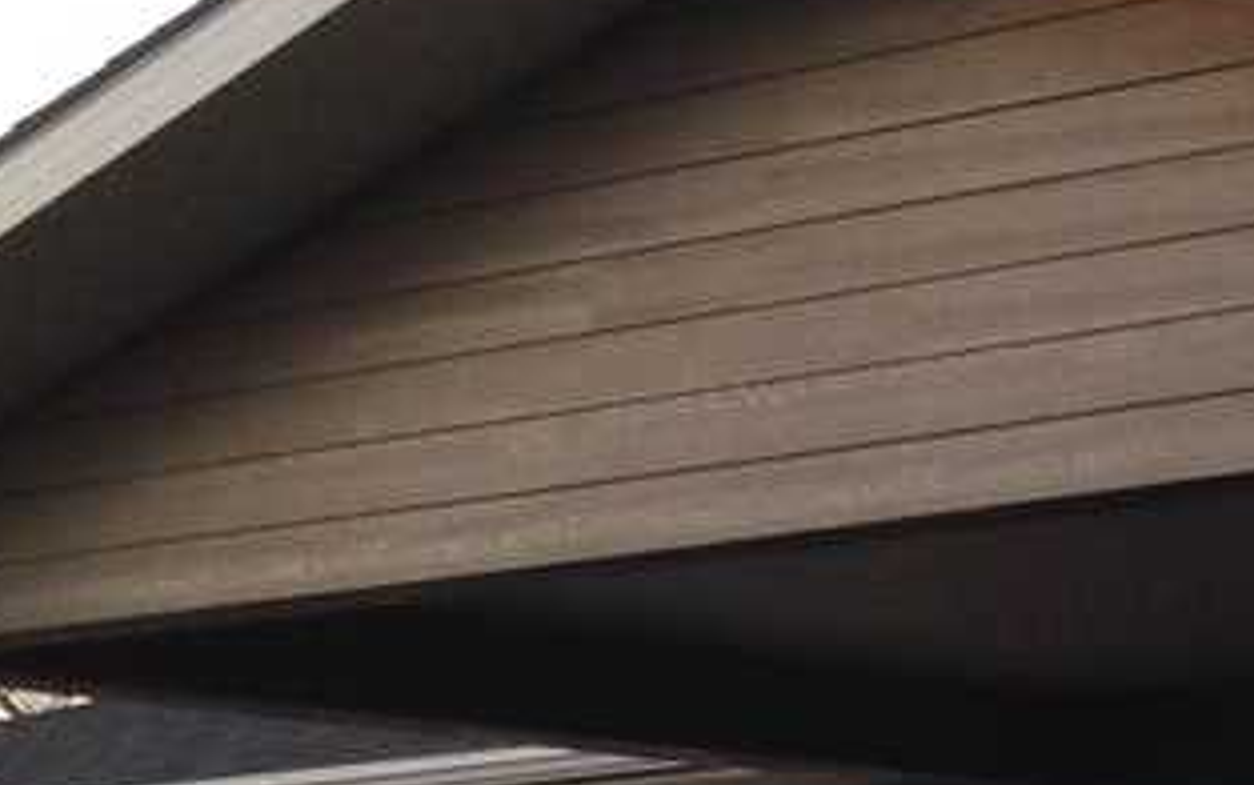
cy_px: 853
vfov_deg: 8.7
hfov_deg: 13.3
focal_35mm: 149
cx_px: 1873
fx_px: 5095
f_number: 2.4
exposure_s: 1/120
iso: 64
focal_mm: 4.12
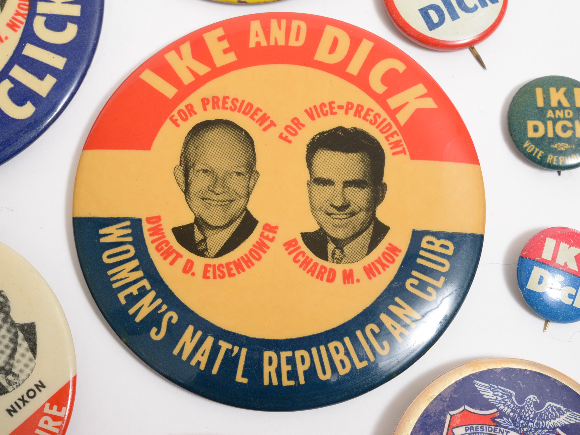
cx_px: 277
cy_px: 218
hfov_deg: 29.8
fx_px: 1089
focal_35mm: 65
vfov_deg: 22.6
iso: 400
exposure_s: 1/125
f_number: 18
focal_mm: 60
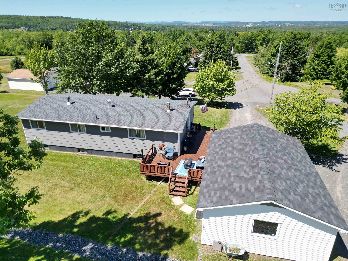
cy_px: 130
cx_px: 174
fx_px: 241
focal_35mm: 24
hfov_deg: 71.6
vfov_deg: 56.8
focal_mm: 6.72
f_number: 1.7
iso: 150
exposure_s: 1/3000
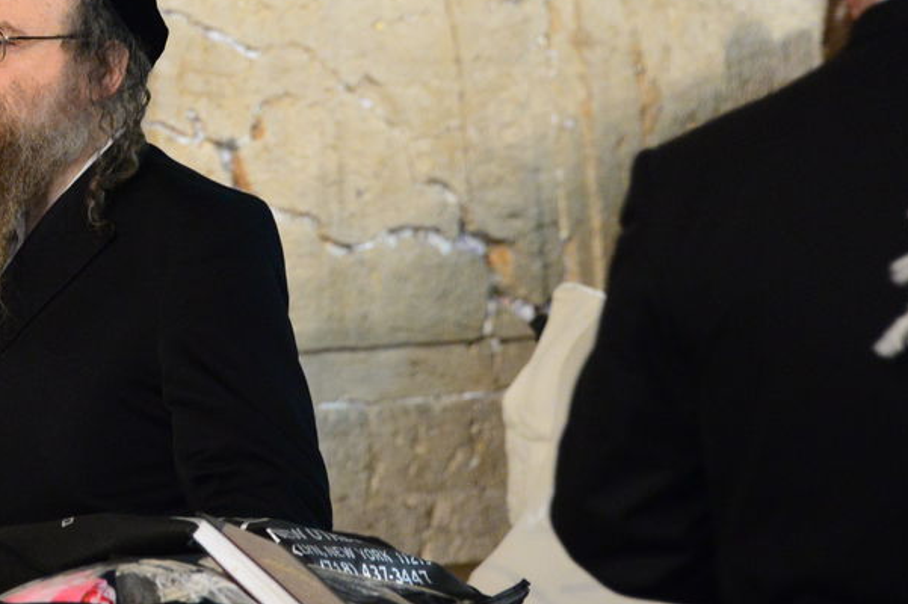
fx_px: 11747
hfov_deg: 4.4
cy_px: 126
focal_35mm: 466
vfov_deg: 2.9
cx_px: 14
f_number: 5.6
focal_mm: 200
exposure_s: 1/60
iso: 5000
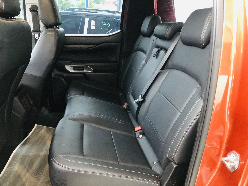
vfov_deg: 49.7
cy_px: 93
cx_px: 124
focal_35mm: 28
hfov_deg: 63.4
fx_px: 201
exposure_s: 1/4
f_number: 1.8
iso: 100
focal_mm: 3.99
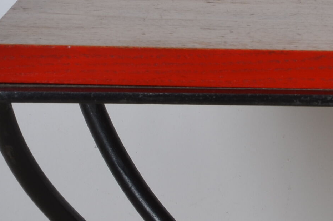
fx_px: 2742
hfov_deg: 6.8
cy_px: 417
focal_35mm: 297
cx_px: 595
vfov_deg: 4.6
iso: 100
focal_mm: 50
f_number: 14
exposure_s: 1/125
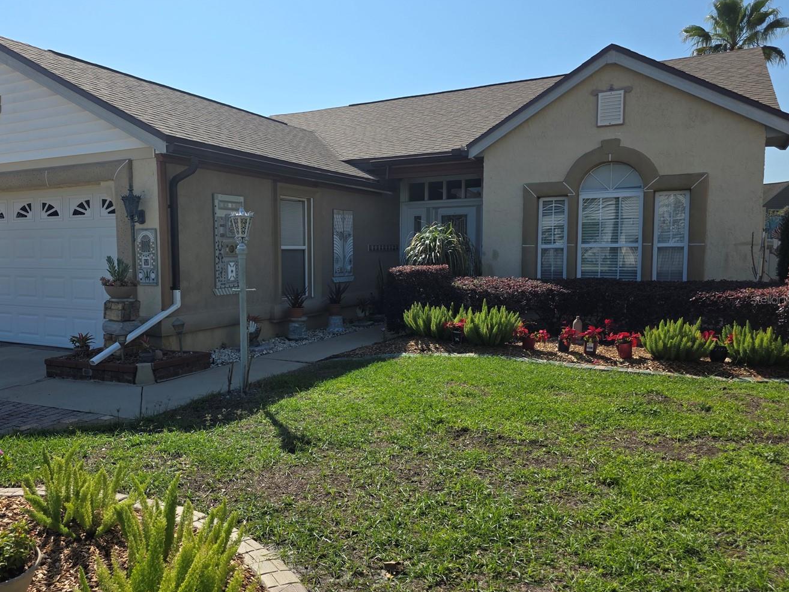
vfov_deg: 49.8
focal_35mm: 28
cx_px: 327
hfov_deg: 63.0
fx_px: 638
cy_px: 299
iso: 80
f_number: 1.7
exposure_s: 1/7061
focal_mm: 6.3
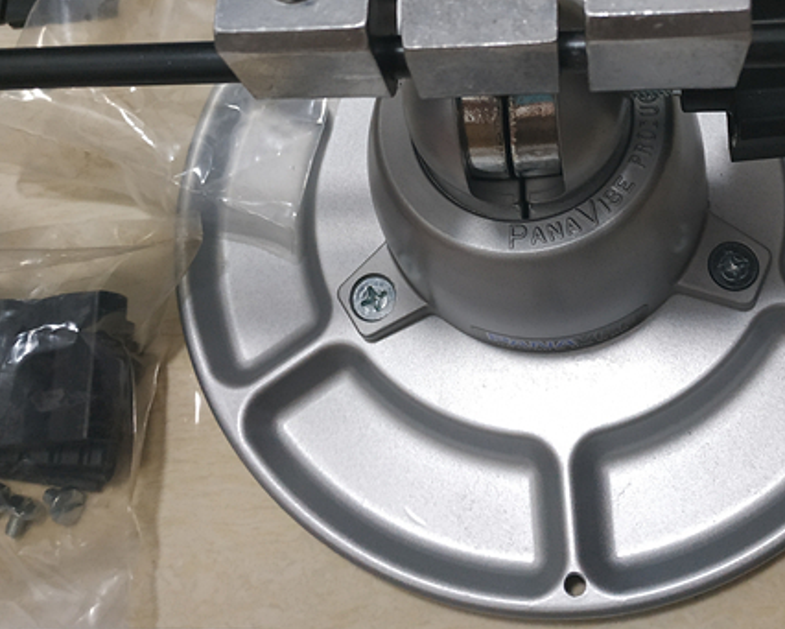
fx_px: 1022
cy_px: 109
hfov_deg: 41.8
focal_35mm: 44
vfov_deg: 33.0
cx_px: 475
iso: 400
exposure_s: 1/20
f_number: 1.9
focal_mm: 3.94
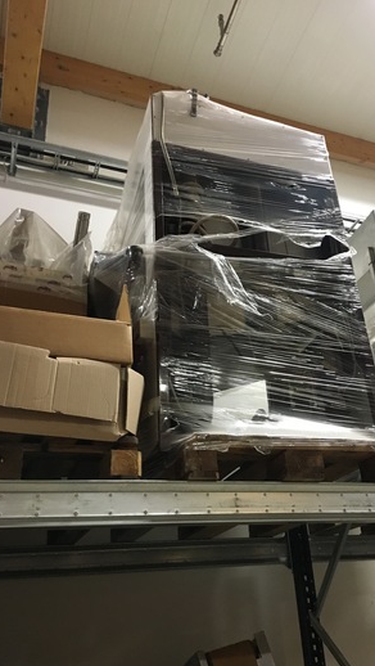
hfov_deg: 36.5
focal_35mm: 32
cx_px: 240
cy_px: 335
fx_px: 565
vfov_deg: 61.0
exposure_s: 1/25
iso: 200
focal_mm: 4.15
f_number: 2.2
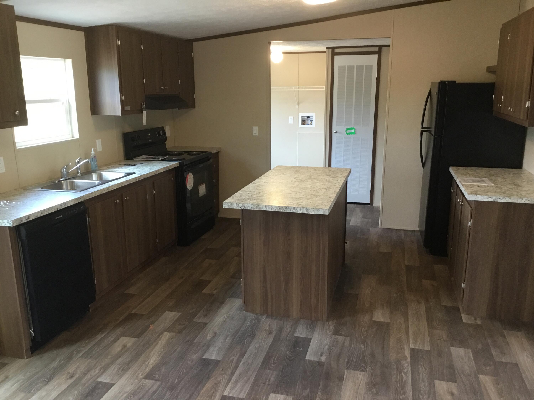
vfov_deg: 45.4
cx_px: 267
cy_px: 200
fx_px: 478
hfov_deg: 58.4
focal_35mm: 31
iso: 100
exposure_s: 1/30
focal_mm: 3.3
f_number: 2.4
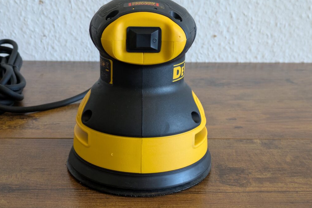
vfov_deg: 25.1
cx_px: 155
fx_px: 468
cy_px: 110
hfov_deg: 36.9
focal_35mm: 54
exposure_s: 1/25
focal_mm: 5.43
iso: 291
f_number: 1.89
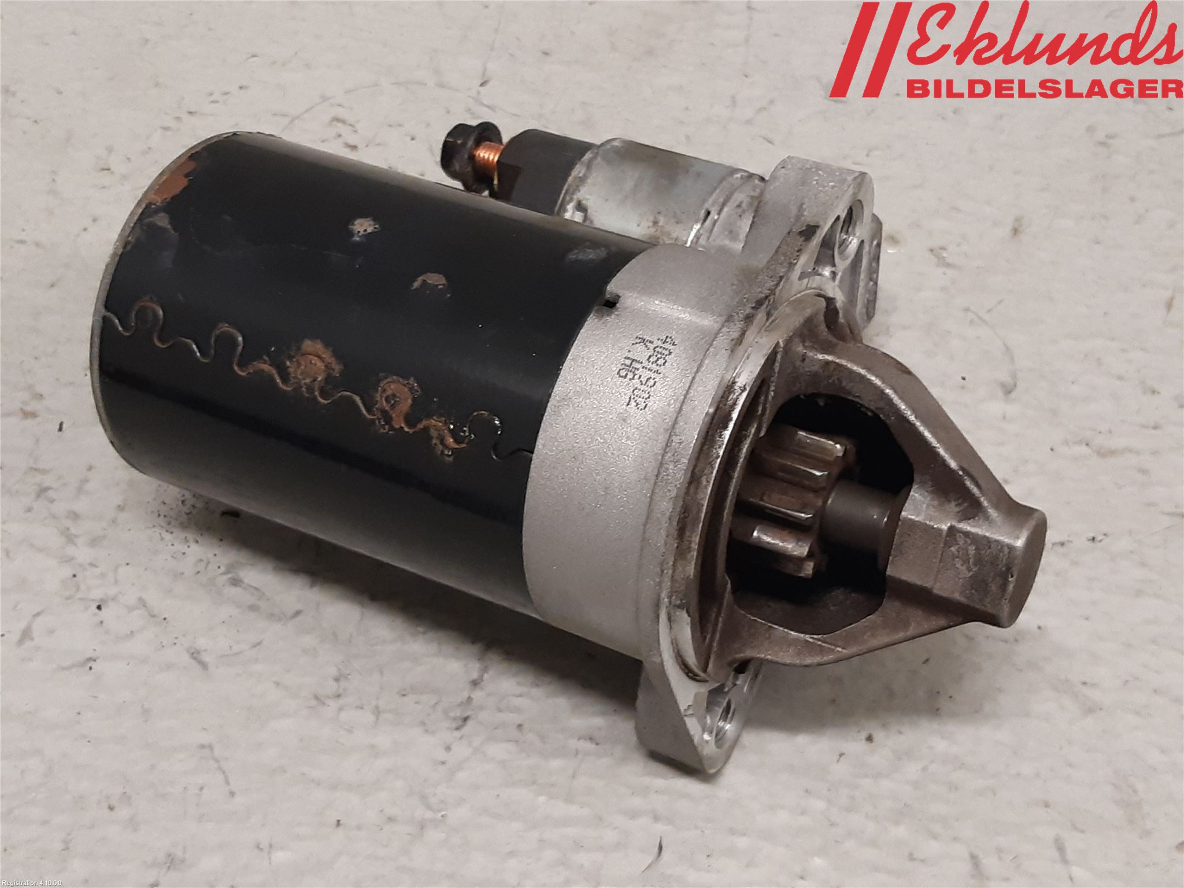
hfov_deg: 67.3
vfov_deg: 53.1
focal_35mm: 26
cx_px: 592
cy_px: 444
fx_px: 889
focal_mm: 3.93
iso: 160
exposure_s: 1/50
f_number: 1.7
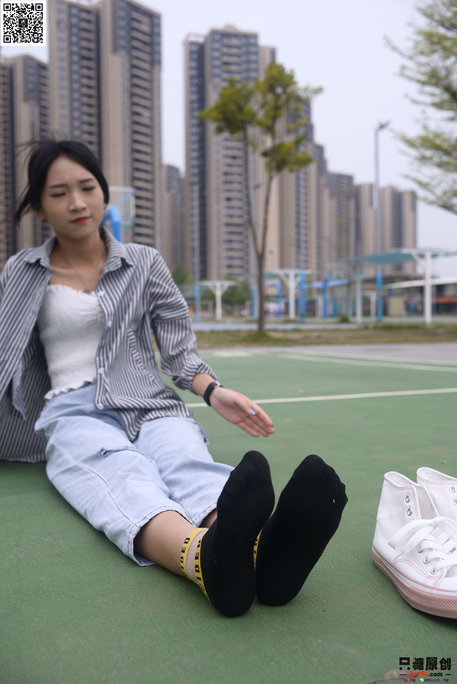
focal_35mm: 35
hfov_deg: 37.9
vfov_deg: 54.4
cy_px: 342
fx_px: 666
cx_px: 228
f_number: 5.6
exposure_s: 1/640
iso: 100
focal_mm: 35
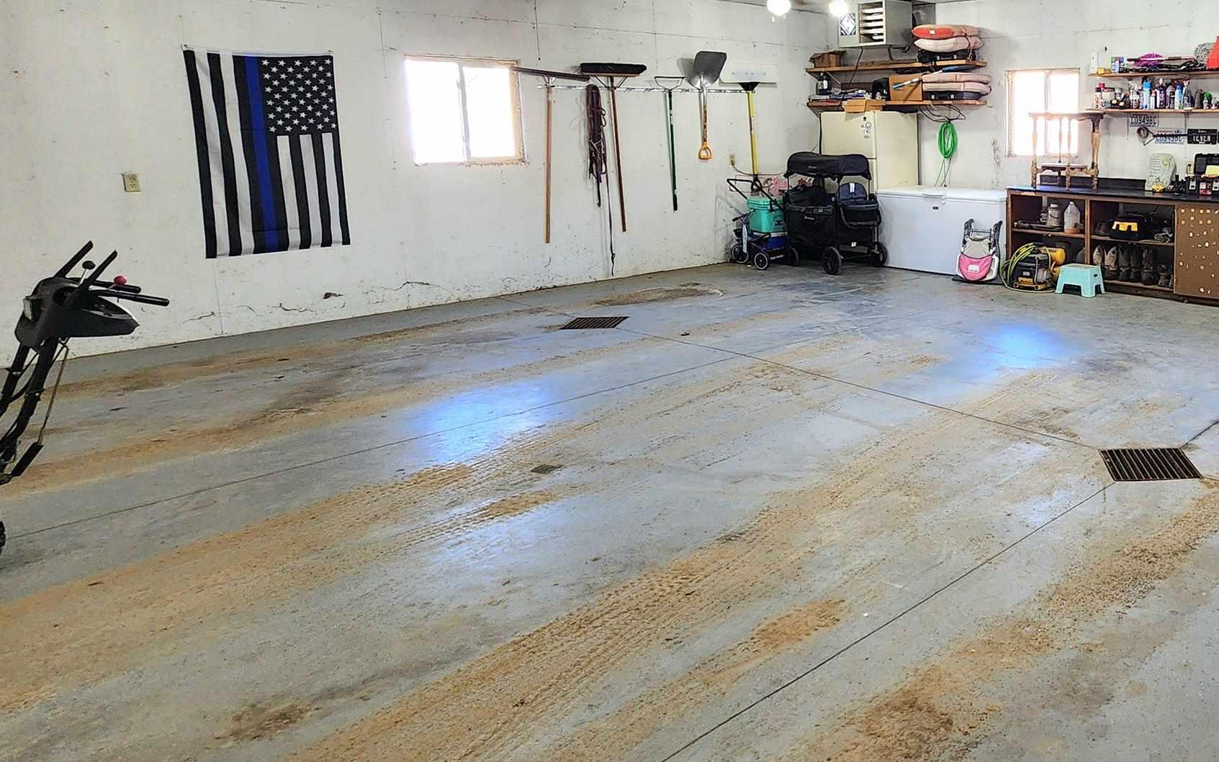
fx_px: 831
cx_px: 1002
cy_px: 265
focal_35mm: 25
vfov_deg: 48.6
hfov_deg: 65.0
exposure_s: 1/60.2
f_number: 2.2
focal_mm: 2.2
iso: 160
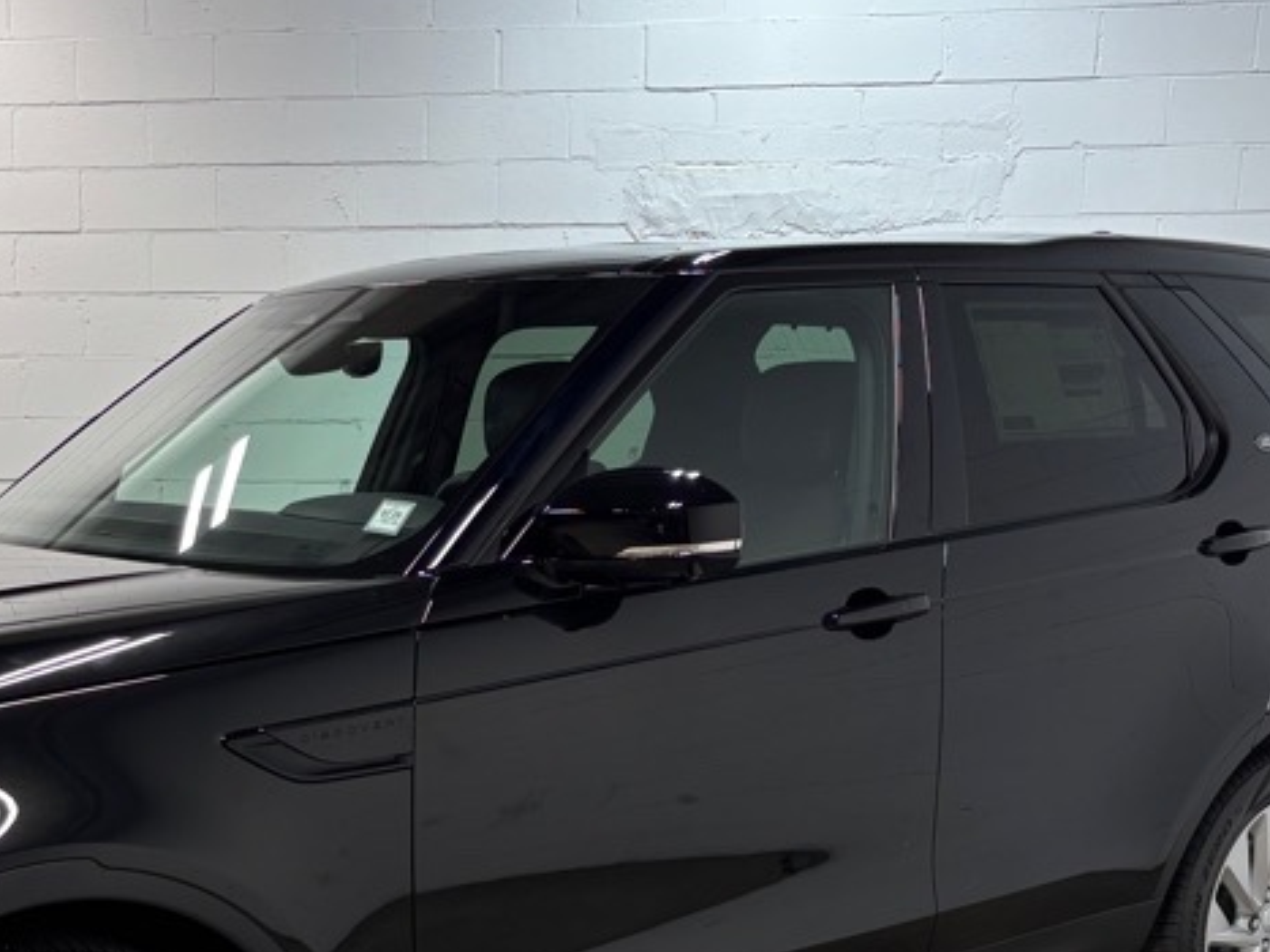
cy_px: 797
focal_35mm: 57
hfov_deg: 33.2
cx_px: 329
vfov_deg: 25.1
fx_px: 2091
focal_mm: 5.96
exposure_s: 1/250
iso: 50
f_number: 1.6
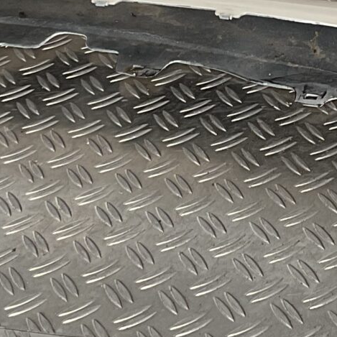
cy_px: -34
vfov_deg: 12.3
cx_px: 343
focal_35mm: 140
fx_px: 1542
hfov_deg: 12.3
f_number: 1.8
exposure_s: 1/197
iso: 16
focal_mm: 3
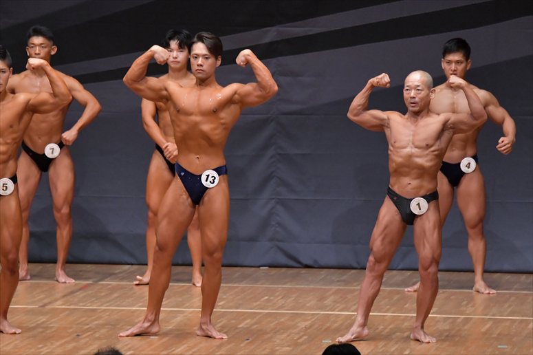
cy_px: 178
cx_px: 266
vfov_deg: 5.1
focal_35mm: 270
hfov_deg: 7.6
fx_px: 3996
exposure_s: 1/400
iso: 6400
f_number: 5.6
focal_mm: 180
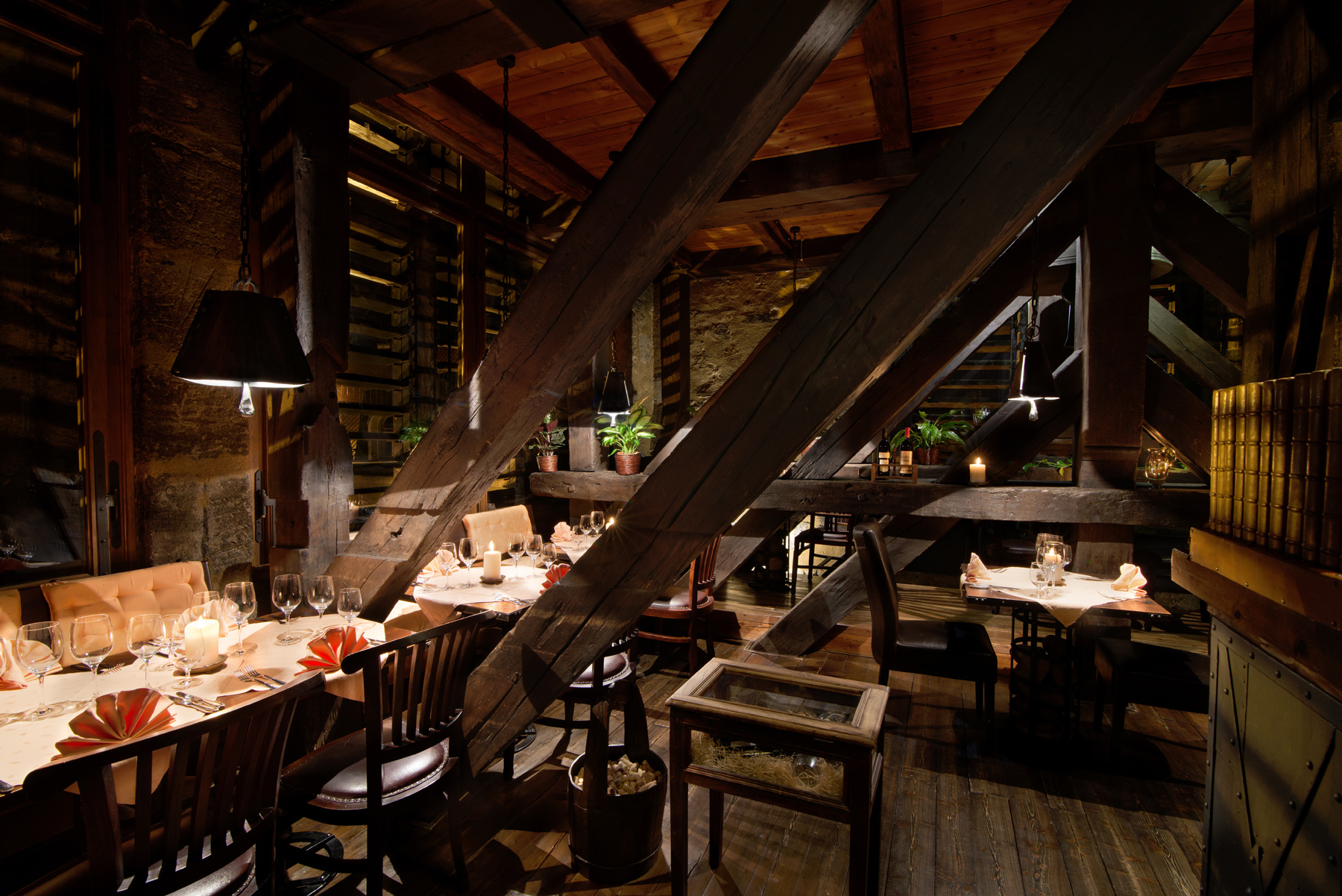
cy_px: 448
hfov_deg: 96.7
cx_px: 671
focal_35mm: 16
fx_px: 597
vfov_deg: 73.8
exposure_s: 4
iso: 100
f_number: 13
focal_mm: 16
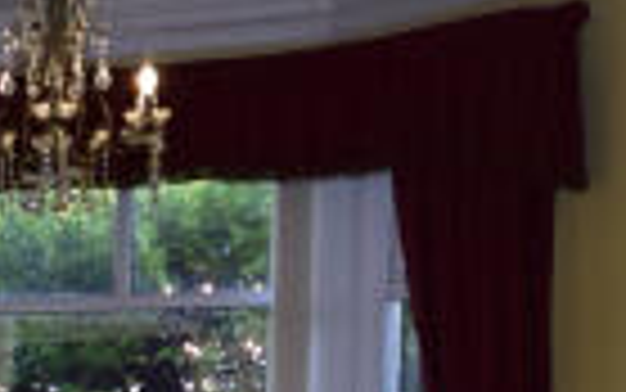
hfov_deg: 14.7
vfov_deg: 11.2
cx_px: -671
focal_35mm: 113
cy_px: 552
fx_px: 1929
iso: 400
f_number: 4
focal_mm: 10
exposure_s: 1/160
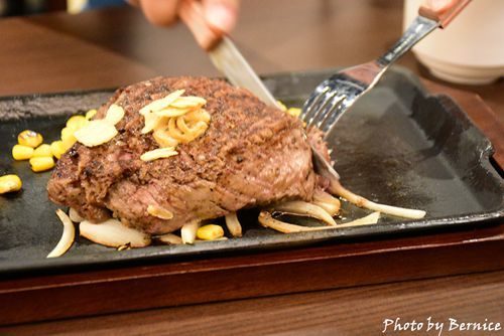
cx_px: 252
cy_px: 168
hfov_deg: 24.2
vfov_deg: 16.3
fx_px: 1177
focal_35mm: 84
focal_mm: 56
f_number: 5.6
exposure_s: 1/25
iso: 6400
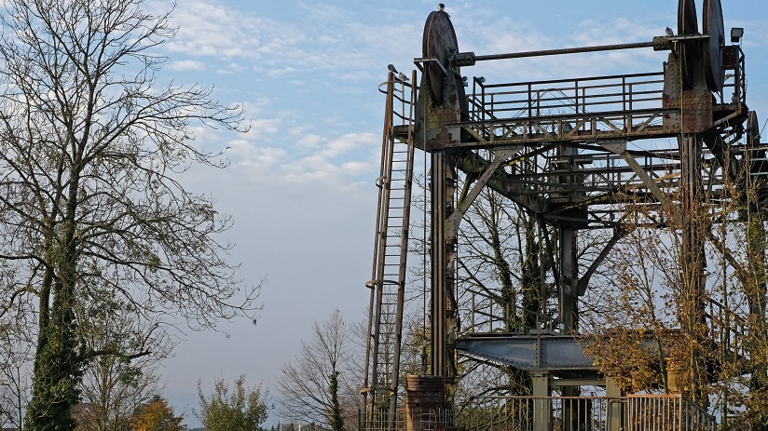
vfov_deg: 17.4
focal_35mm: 69
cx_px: 457
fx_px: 1405
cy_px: 268
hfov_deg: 30.5
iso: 200
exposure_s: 1/105
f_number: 8
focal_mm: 35
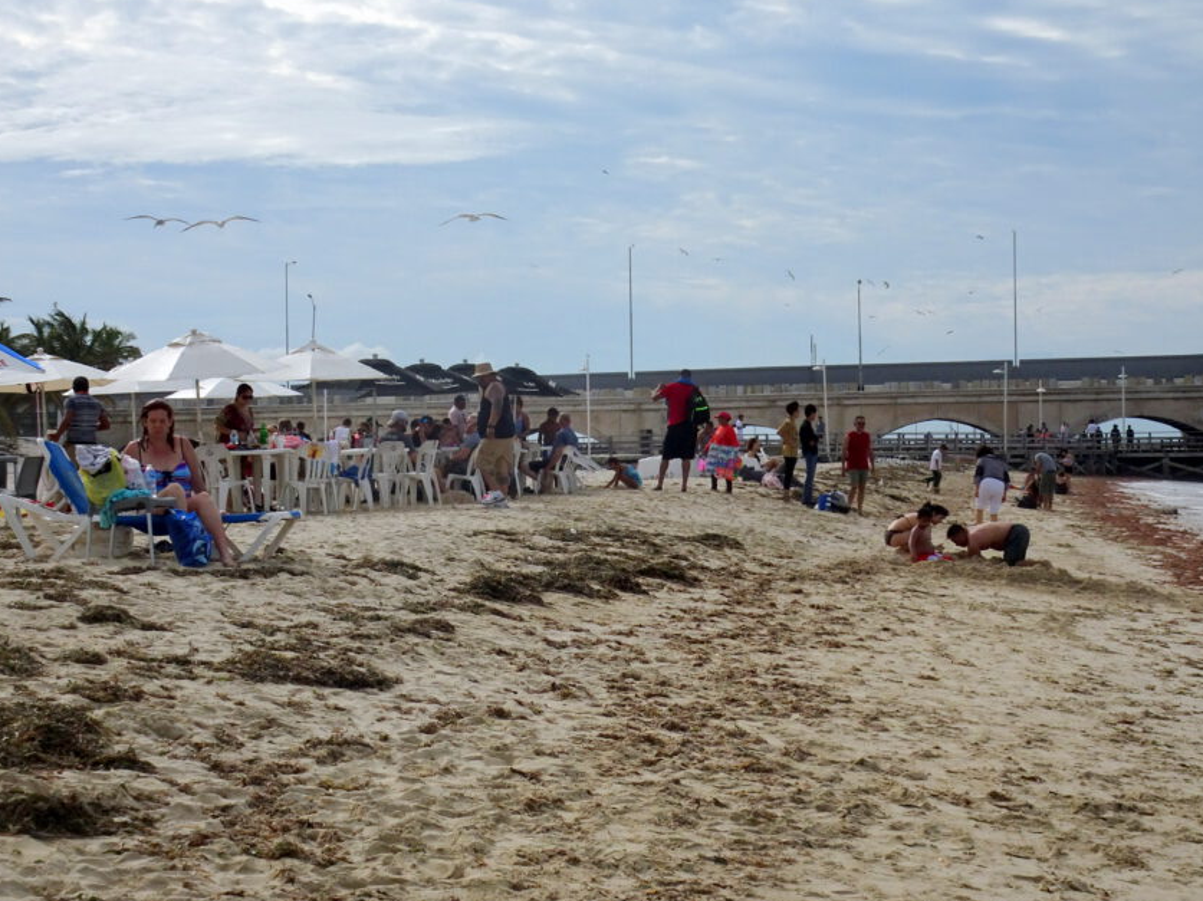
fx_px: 2466
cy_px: 417
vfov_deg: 20.7
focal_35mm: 71
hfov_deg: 27.4
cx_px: 542
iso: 80
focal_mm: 9.87
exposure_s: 1/1000
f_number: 4.5
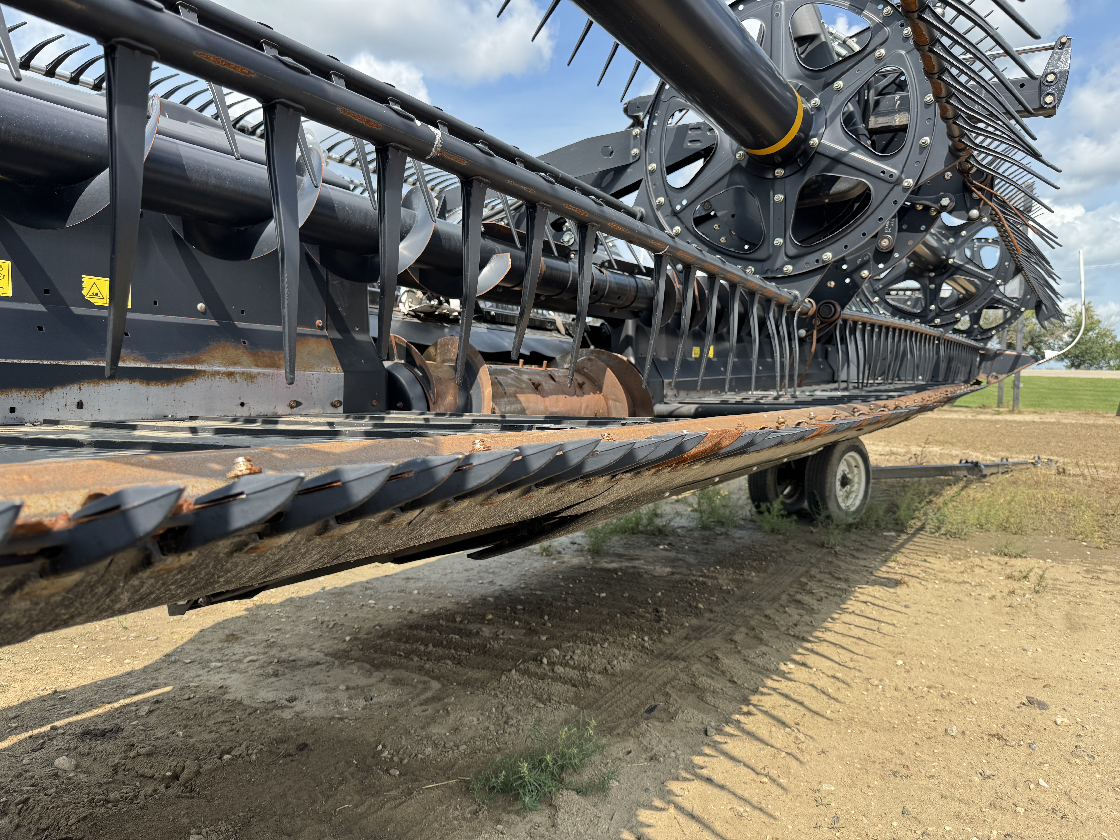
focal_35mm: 24
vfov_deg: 56.8
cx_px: 560
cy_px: 420
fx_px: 777
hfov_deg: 71.6
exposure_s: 1/1366
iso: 80
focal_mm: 6.76
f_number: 1.78
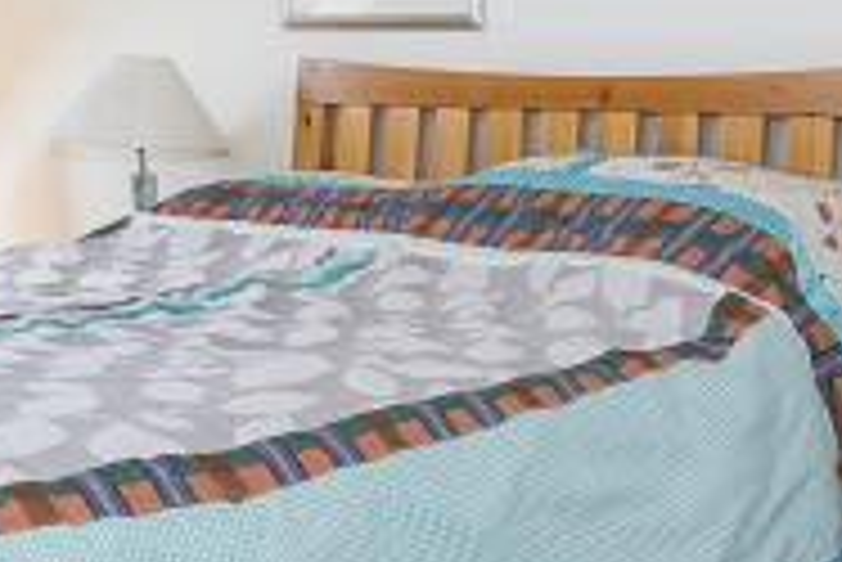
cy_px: 259
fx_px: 1919
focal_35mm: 82
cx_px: 590
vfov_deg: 16.7
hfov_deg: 24.6
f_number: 6.4
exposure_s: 1/105
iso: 500
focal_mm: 10
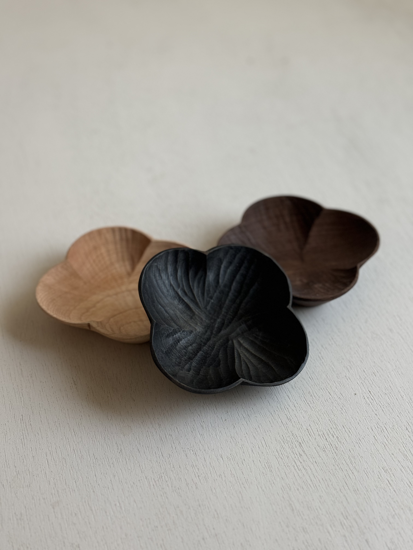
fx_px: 764
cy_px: 275
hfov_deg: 30.3
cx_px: 206
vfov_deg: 39.7
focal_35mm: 48
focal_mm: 6.76
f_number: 1.78
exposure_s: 1/60
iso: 250
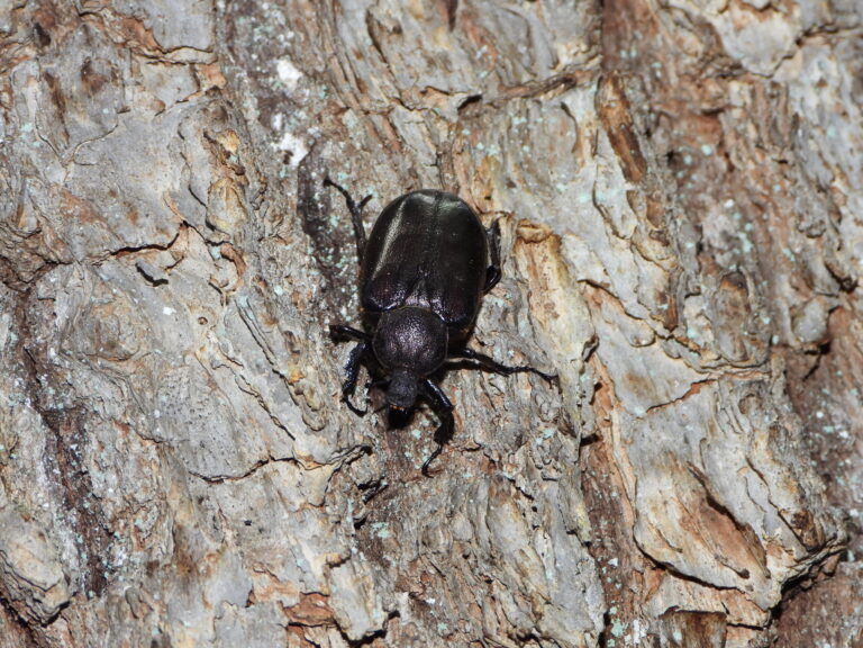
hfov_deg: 7.2
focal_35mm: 275
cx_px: 432
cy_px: 324
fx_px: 6856
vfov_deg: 5.4
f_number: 4.5
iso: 200
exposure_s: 1/125
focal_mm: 49.5
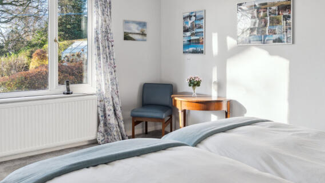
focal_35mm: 32
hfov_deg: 60.9
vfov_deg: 36.4
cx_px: 174
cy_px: 62
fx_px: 276
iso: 400
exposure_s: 1/50
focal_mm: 16
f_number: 8
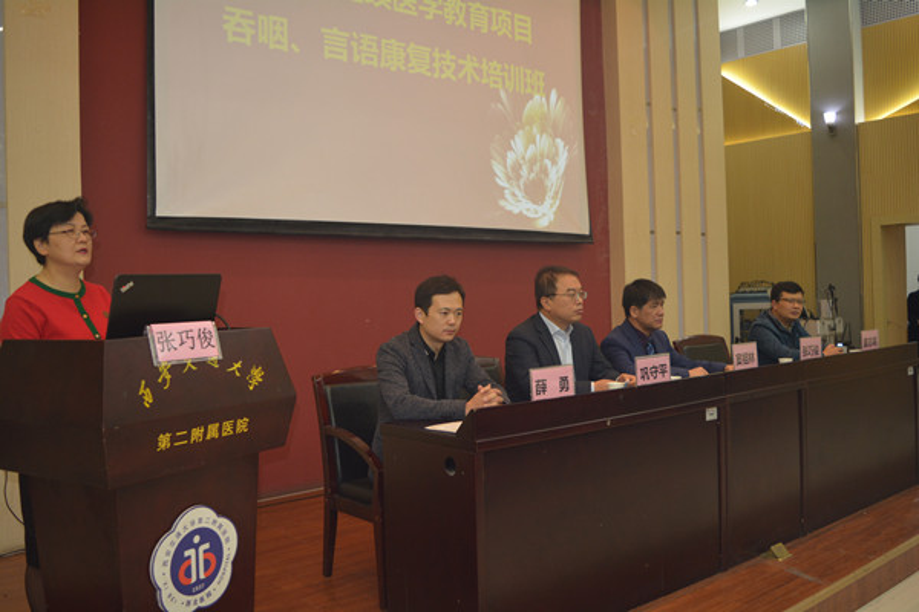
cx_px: 460
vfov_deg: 40.0
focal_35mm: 33
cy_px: 306
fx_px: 842
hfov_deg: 57.2
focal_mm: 22
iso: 720
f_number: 3.8
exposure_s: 1/30
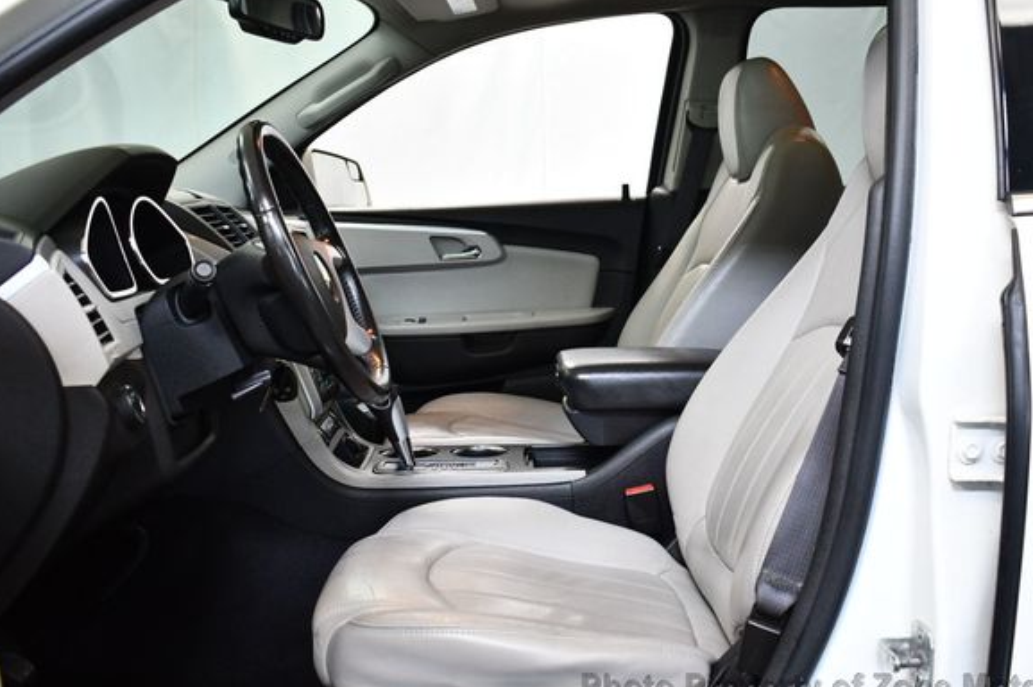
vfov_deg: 33.4
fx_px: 1147
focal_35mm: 40
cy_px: 340
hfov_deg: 48.4
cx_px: 560
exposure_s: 1/125
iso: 1250
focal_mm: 18
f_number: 3.5
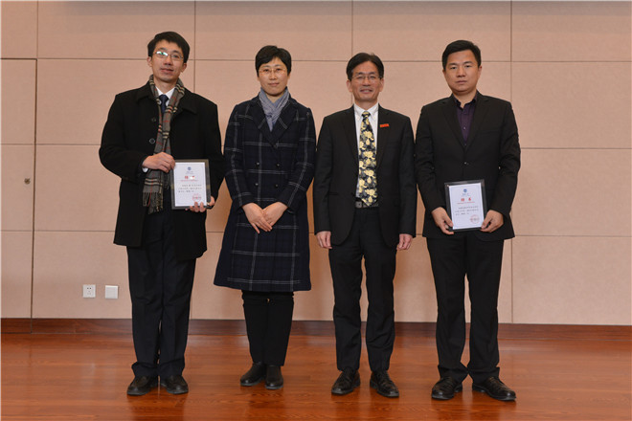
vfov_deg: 36.9
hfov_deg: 53.1
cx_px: 316
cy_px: 210
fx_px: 632
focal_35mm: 36
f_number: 5.6
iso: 1250
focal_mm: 36
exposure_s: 1/80
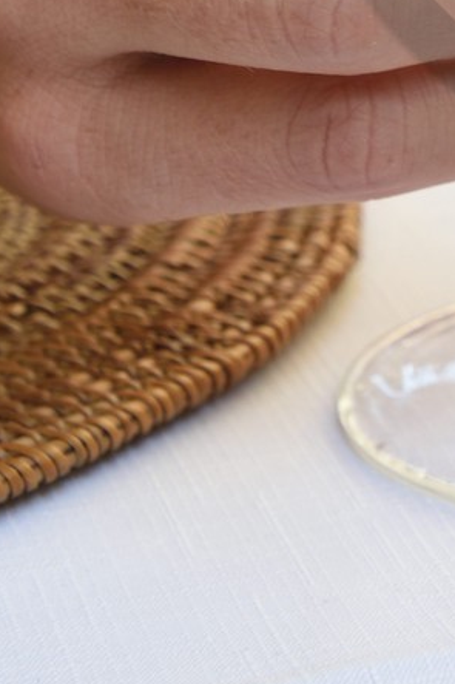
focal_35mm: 159
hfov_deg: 8.4
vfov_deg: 12.4
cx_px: 742
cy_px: -293
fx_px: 3016
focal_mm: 44
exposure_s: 1/50
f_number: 7.1
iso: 200
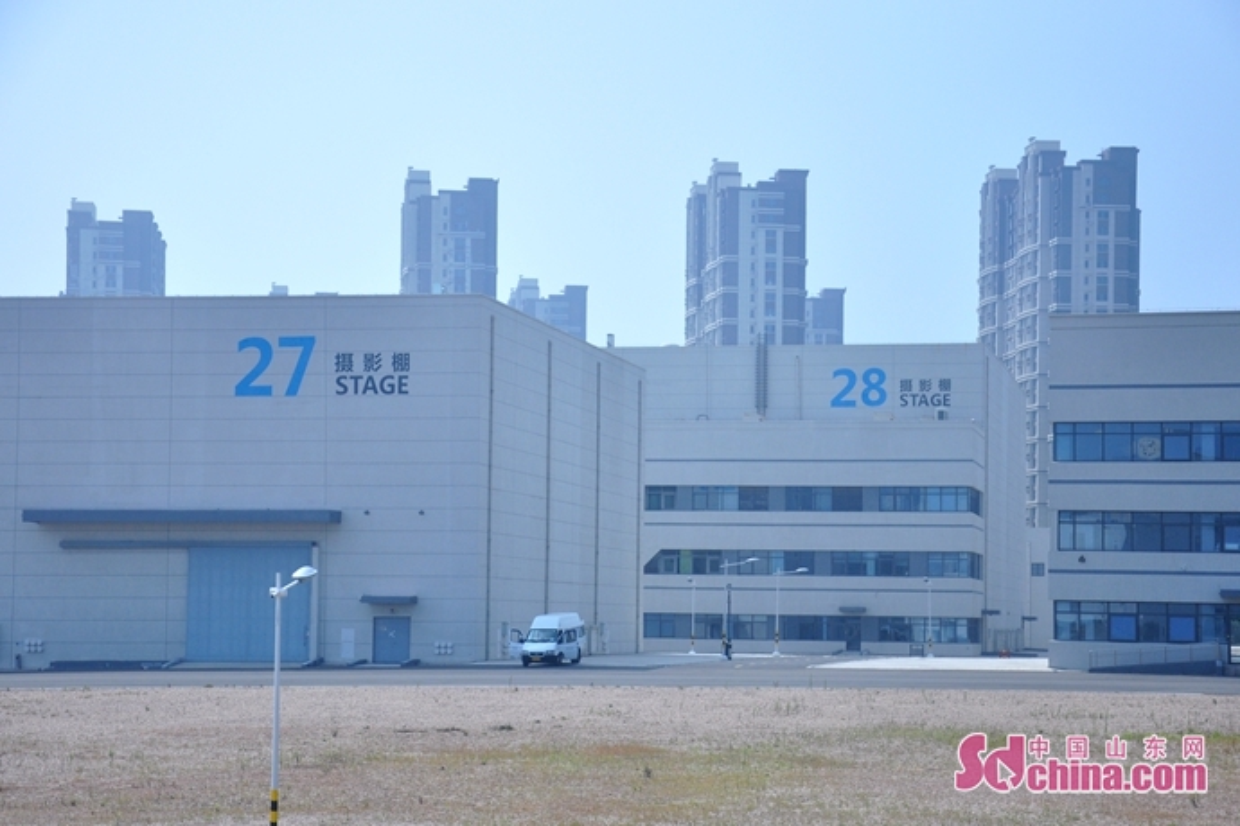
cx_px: 620
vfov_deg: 18.2
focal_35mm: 75
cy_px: 413
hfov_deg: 27.0
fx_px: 2583
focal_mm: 50
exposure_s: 1/4000
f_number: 5
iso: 400
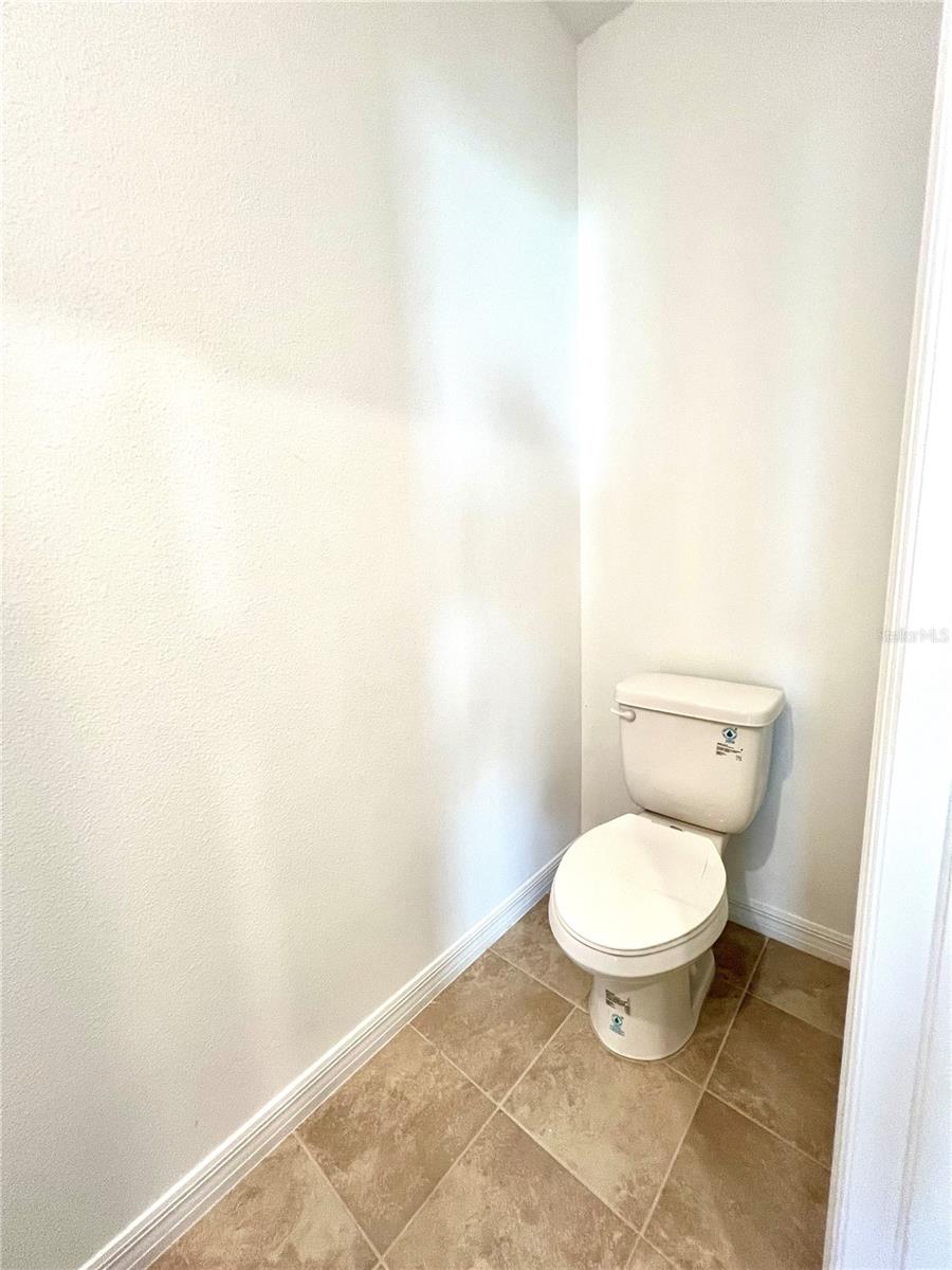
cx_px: 476
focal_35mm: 13
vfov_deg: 106.2
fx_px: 477
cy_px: 635
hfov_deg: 89.9
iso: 160
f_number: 1.8
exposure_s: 1/120
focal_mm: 1.57
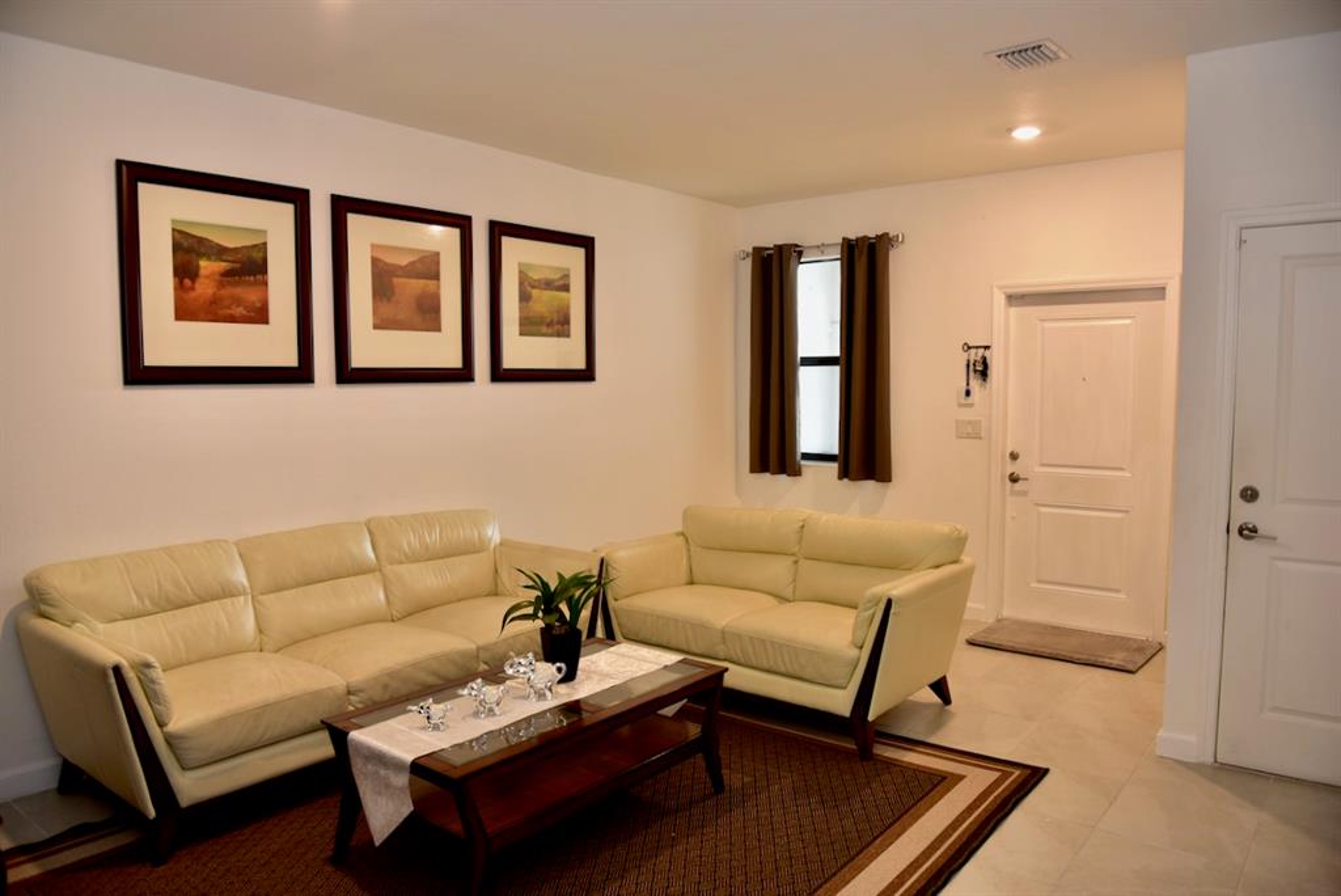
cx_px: 670
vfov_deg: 53.2
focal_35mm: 24
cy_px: 448
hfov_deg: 73.7
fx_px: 894
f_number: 3.2
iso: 500
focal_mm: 24
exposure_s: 1/40
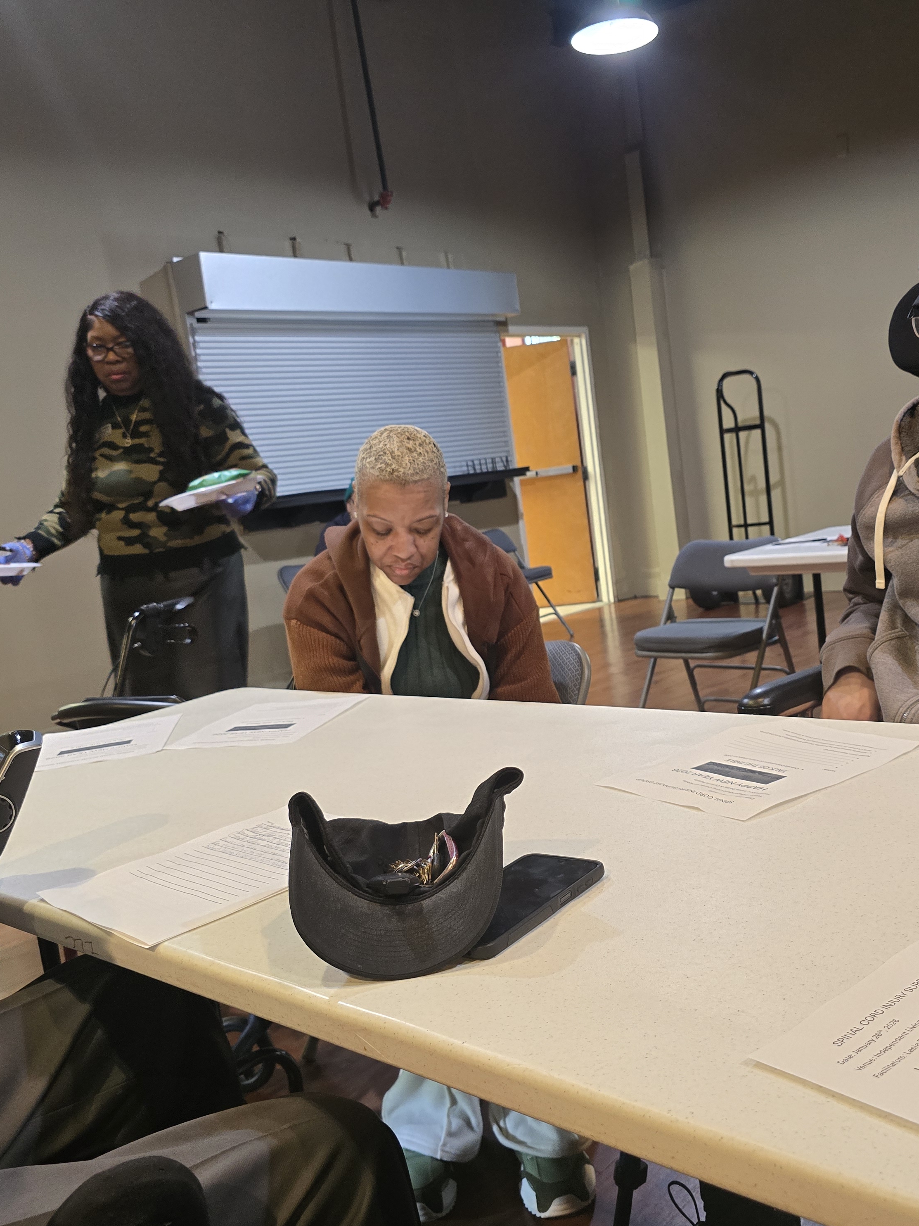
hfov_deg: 45.4
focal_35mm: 31
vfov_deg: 58.4
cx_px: 506
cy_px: 613
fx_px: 1097
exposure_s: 1/120
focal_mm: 6.3
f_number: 1.7
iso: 640
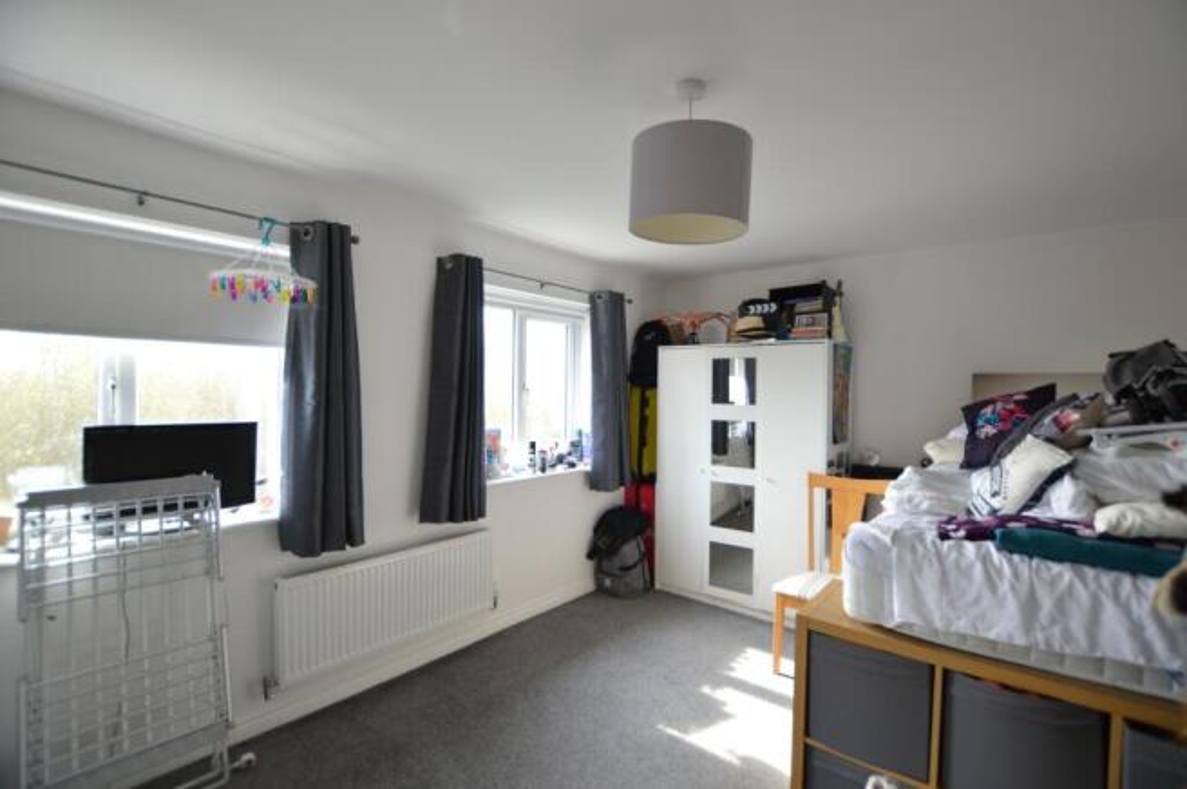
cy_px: 394
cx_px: 594
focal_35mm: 15
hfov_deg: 100.4
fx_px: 494
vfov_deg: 77.2
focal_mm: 10
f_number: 3.5
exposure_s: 1/30
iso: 100
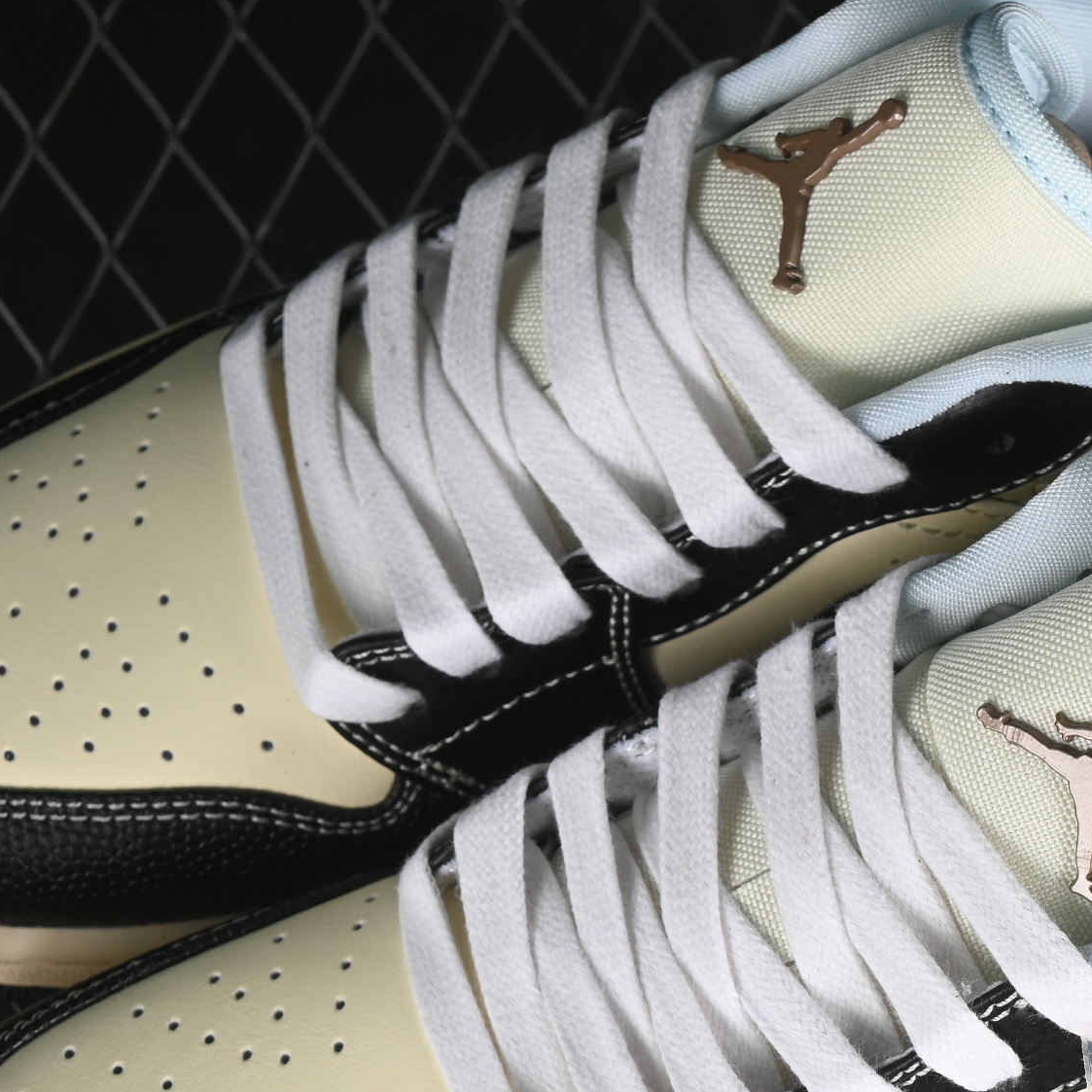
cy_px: 795
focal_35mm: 158
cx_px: 790
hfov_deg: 11.0
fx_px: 5639
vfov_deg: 11.0
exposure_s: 1/60
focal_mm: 50
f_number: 7.1
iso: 160
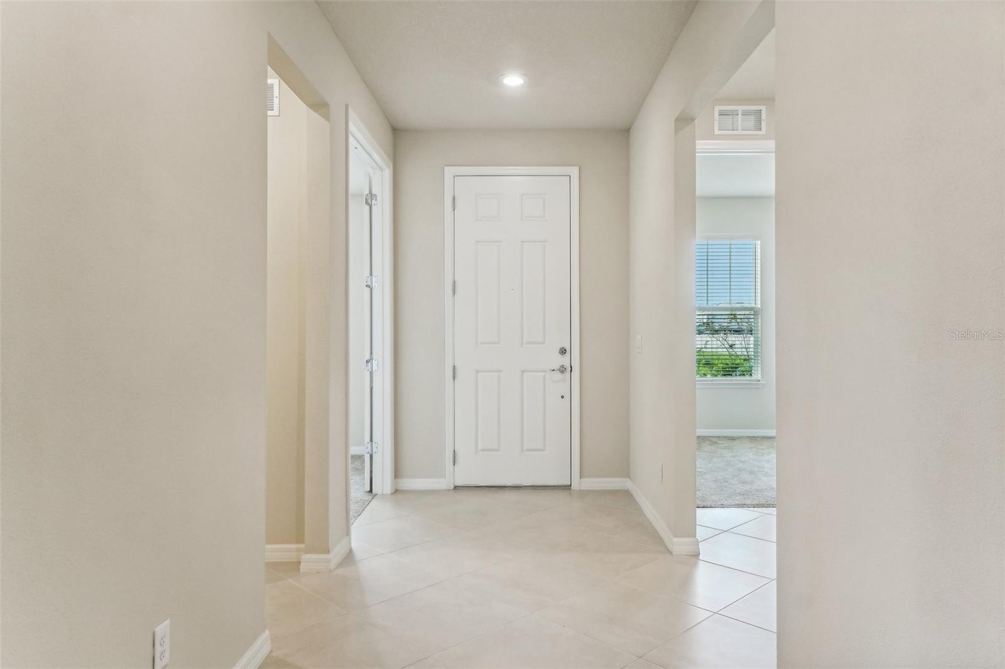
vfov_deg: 53.1
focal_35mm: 24
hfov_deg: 73.8
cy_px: 334
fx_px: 670
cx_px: 502
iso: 400
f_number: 8
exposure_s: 1/30
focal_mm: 16
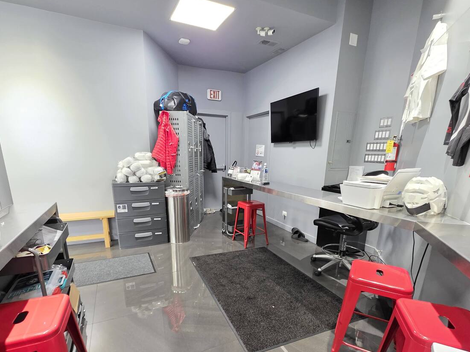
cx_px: 232
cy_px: 221
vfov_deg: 73.4
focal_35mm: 17
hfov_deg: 91.0
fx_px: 231
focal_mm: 2.2
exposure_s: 1/60
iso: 800
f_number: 1.9
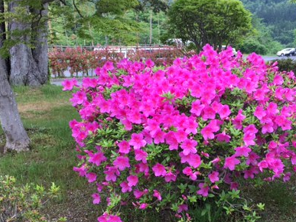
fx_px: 410
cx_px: 182
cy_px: 140
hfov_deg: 39.4
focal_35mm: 48
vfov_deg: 30.1
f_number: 2.2
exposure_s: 1/120
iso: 25
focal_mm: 4.15
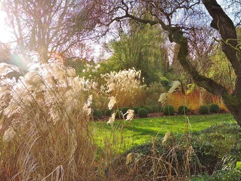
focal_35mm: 55
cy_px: 90
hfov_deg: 34.9
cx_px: 120
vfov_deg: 26.6
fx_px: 383
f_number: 4
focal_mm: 9.9
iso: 100
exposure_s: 1/200
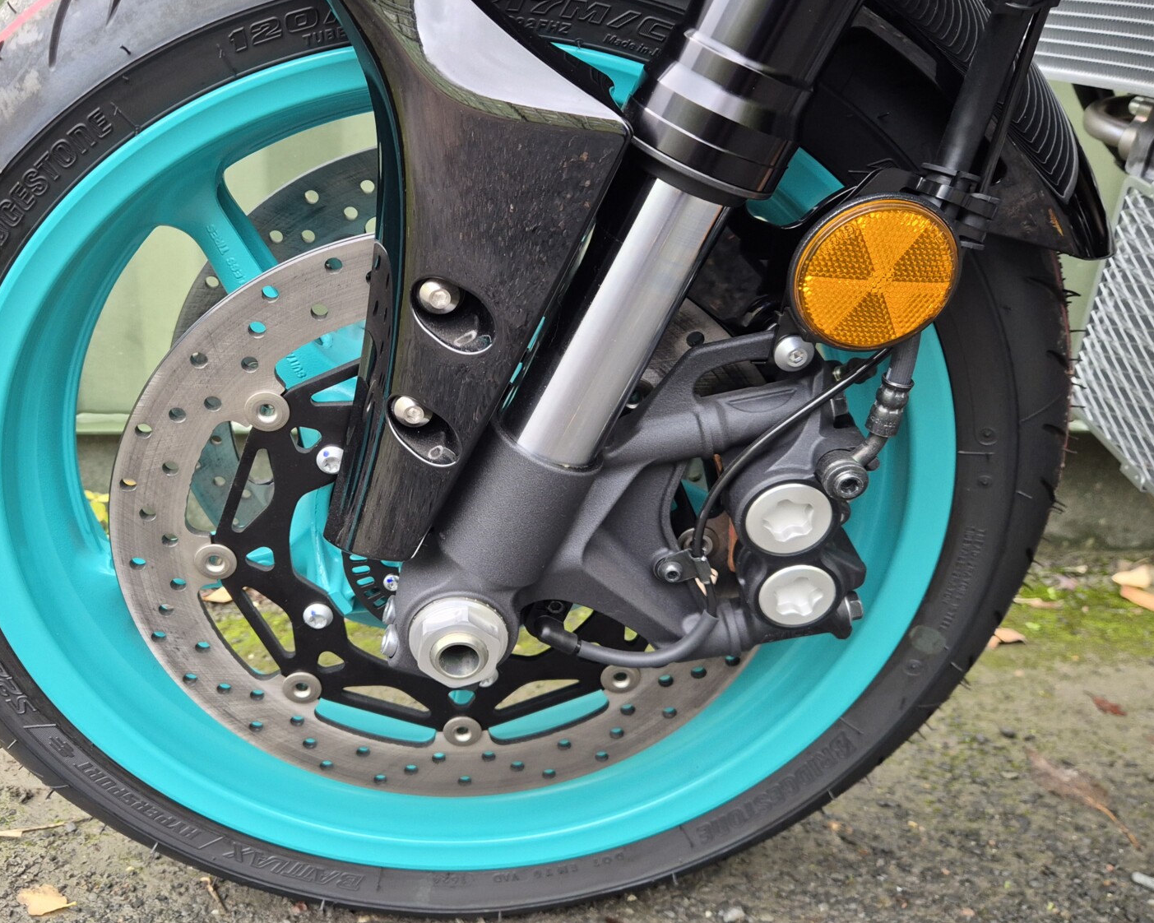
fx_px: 1093
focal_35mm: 32
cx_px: 426
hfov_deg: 55.0
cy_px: 386
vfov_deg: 45.6
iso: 250
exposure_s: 1/180
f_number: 1.8
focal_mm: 5.4
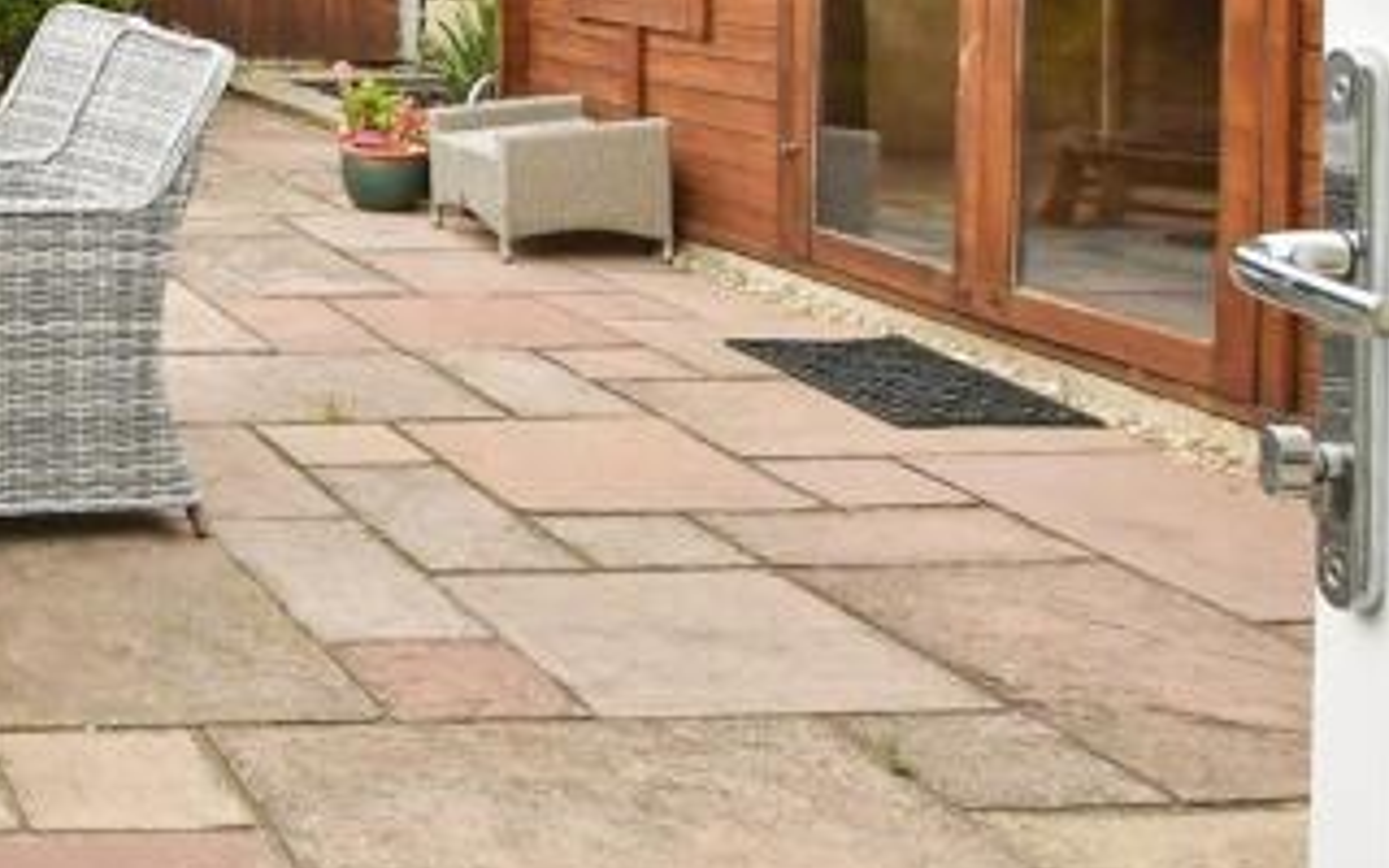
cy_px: -193
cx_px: -404
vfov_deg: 23.8
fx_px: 1855
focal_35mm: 49
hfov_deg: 31.7
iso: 1000
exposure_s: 1/400
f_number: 10
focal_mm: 10
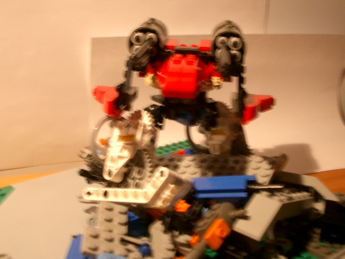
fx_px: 488
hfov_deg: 38.9
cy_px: 130
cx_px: 172
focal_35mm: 49
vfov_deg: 29.7
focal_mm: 8.2
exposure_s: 1/20
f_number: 3.1
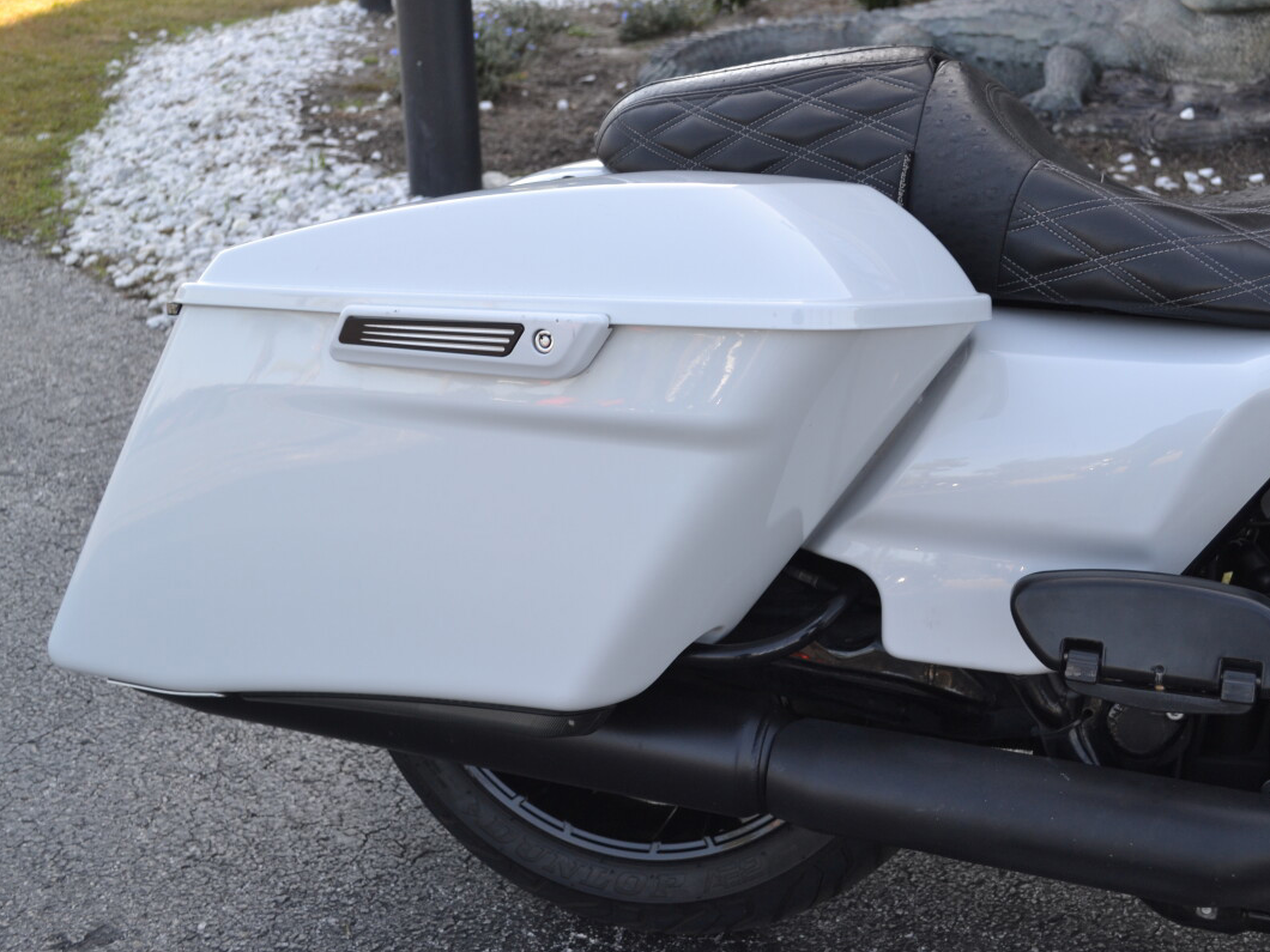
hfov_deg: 38.8
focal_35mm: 49
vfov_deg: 29.7
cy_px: 474
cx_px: 713
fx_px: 1798
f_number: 5.6
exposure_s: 1/125
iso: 180
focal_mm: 30
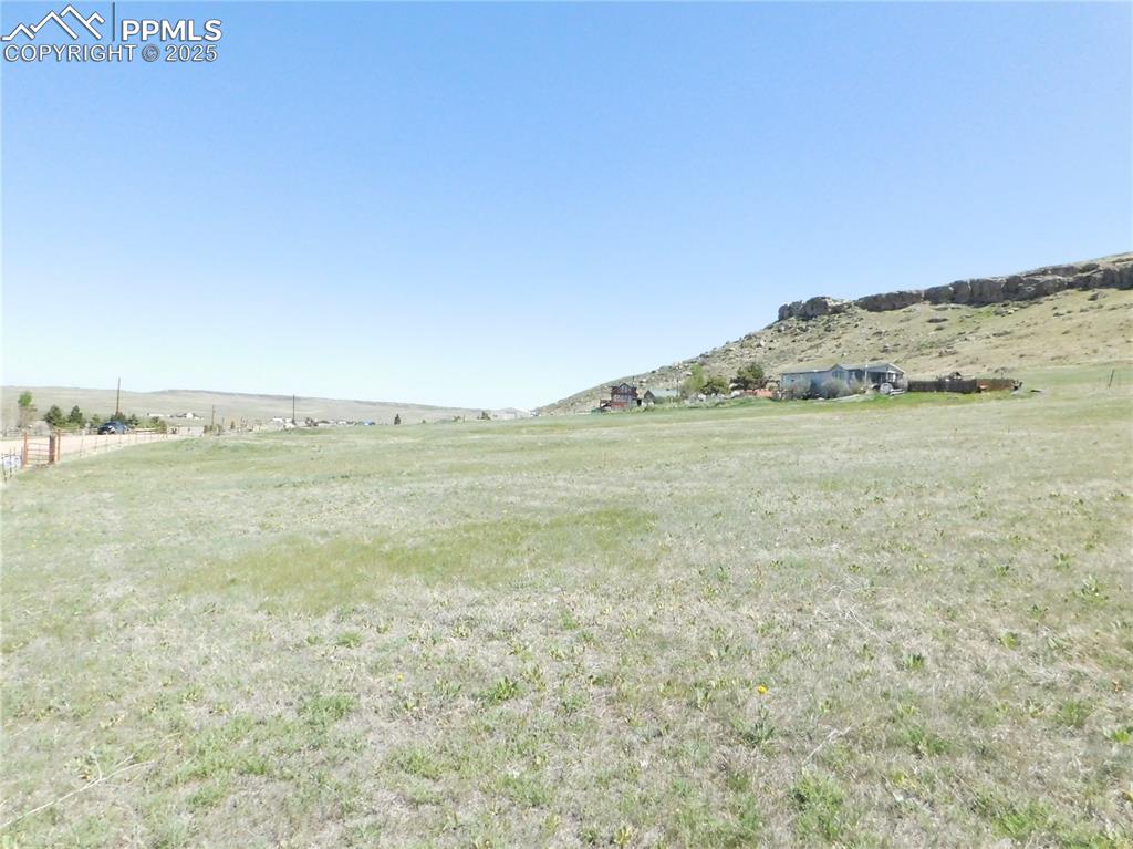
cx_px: 566
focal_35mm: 23
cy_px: 424
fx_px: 752
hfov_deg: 74.0
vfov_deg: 58.8
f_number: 6
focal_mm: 4
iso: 800
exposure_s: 1/1500
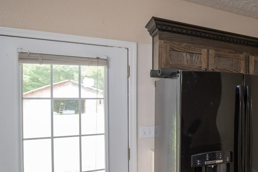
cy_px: 99
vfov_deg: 39.9
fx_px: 237
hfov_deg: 44.6
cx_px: 279
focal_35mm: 33
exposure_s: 1/60
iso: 560
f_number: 3.2
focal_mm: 14
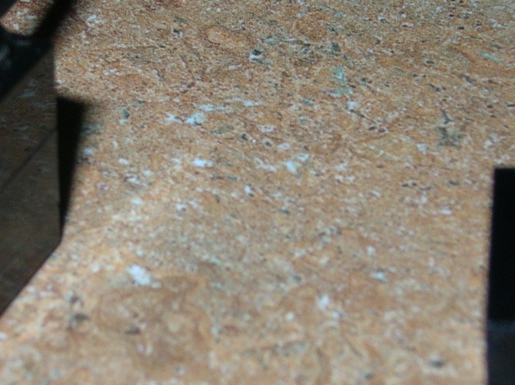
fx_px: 2913
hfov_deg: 10.1
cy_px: 195
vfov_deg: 7.6
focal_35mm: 196
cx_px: 168
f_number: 4.6
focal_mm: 11.7
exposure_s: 1/120
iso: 50
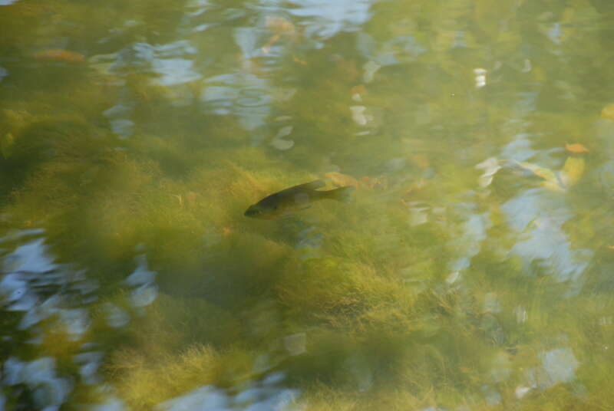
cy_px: 206
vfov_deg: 4.6
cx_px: 307
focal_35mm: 300
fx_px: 5124
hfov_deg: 6.9
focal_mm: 200
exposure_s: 1/60
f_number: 5.6
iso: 200
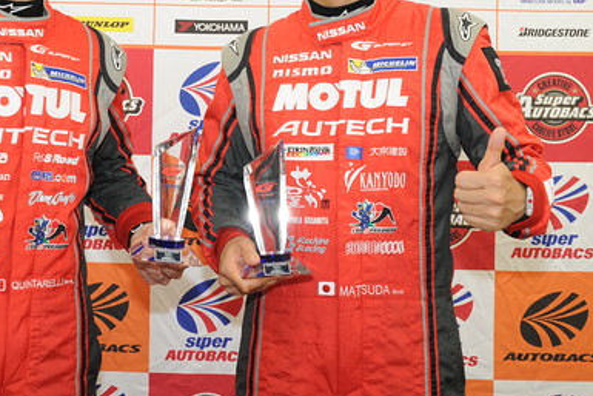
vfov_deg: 23.0
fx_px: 956
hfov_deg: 34.1
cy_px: 72
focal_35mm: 58
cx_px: 191
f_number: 8
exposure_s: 1/60
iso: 1600
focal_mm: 31
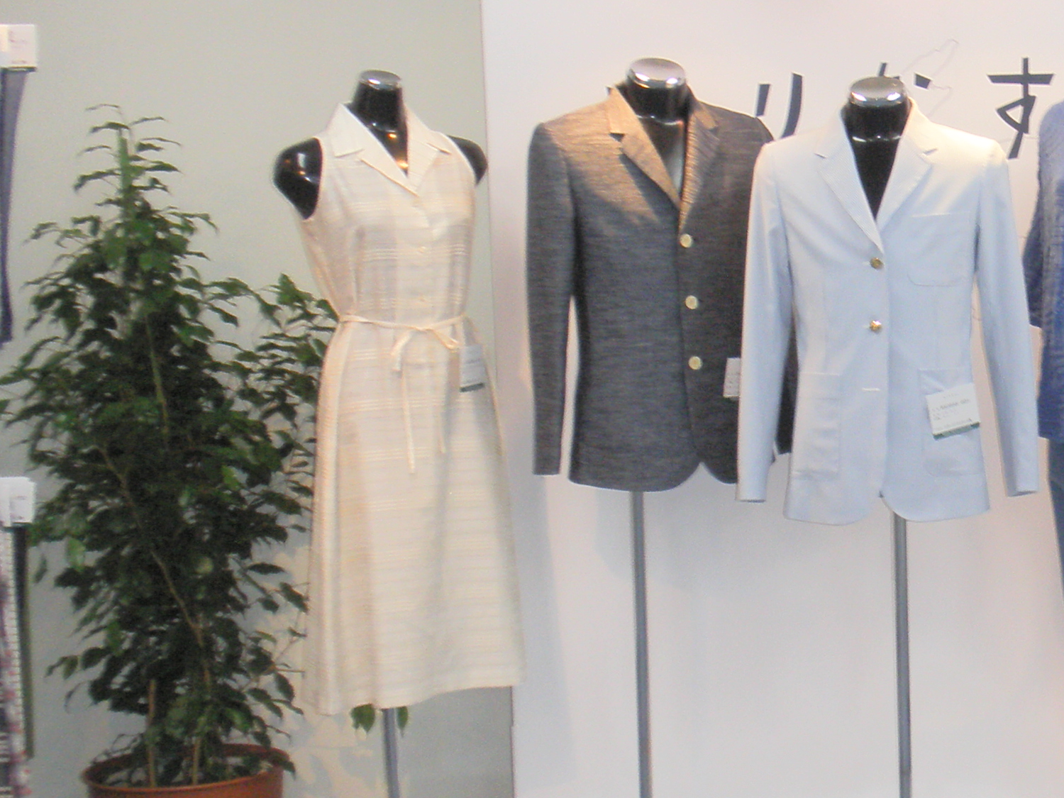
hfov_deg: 20.7
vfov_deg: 16.4
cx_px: 1191
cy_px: 379
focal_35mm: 90
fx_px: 2766
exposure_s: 1/40
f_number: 3.5
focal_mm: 6.6
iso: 64
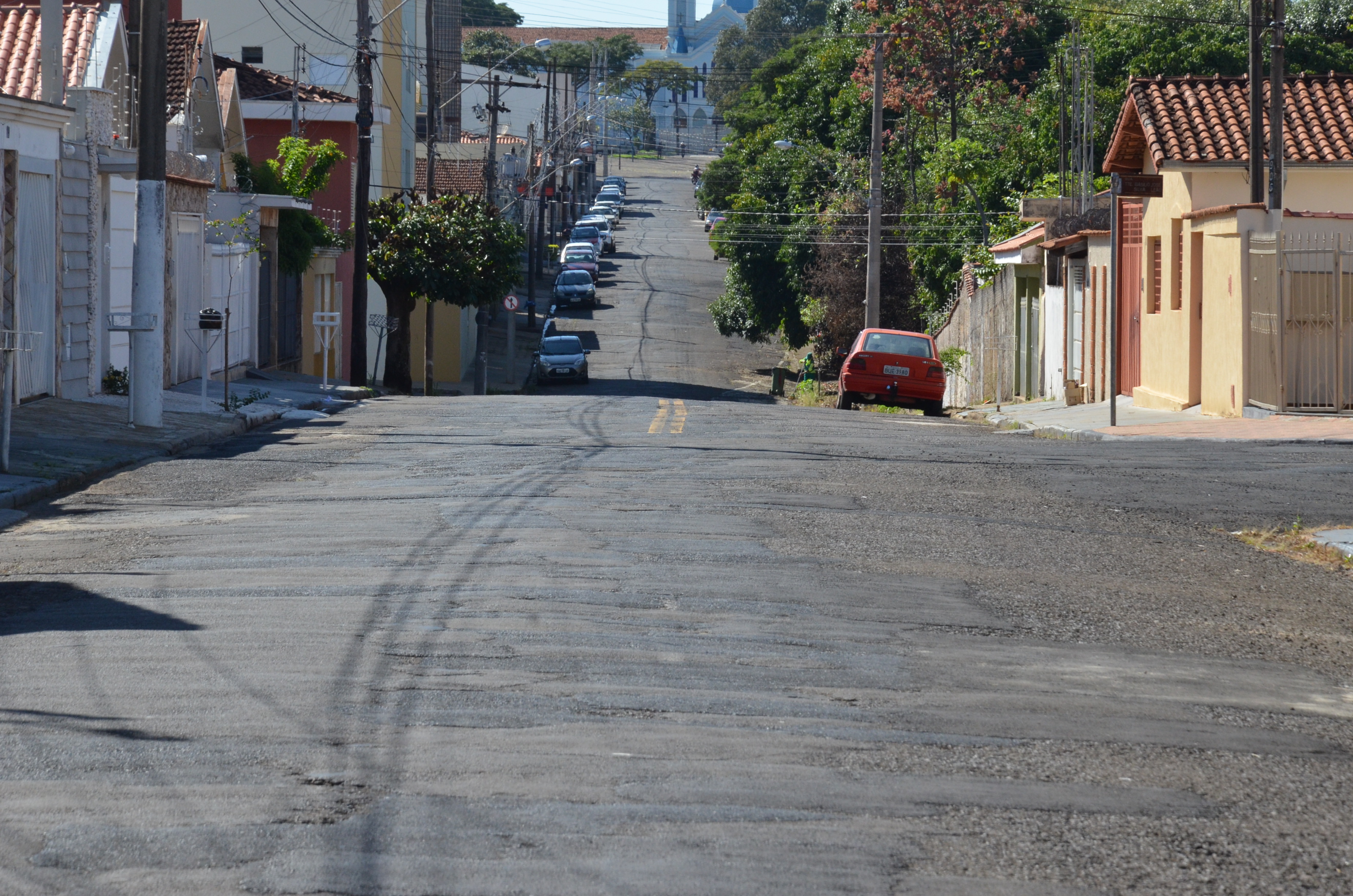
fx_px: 5907
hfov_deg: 13.1
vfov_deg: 8.7
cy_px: 448
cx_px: 676
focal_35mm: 158
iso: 800
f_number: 13
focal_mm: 105
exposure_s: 1/640
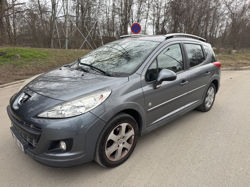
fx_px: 173
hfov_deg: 71.6
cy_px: 94
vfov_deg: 56.8
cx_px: 125
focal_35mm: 24
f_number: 1.78
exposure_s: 1/121
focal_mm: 6.76
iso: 50
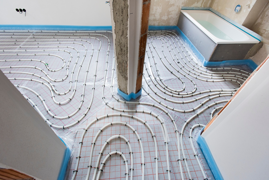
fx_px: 127
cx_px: 134
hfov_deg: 93.3
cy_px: 90
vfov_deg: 70.5
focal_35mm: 17
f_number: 5.6
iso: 1000
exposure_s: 1/160
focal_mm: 17
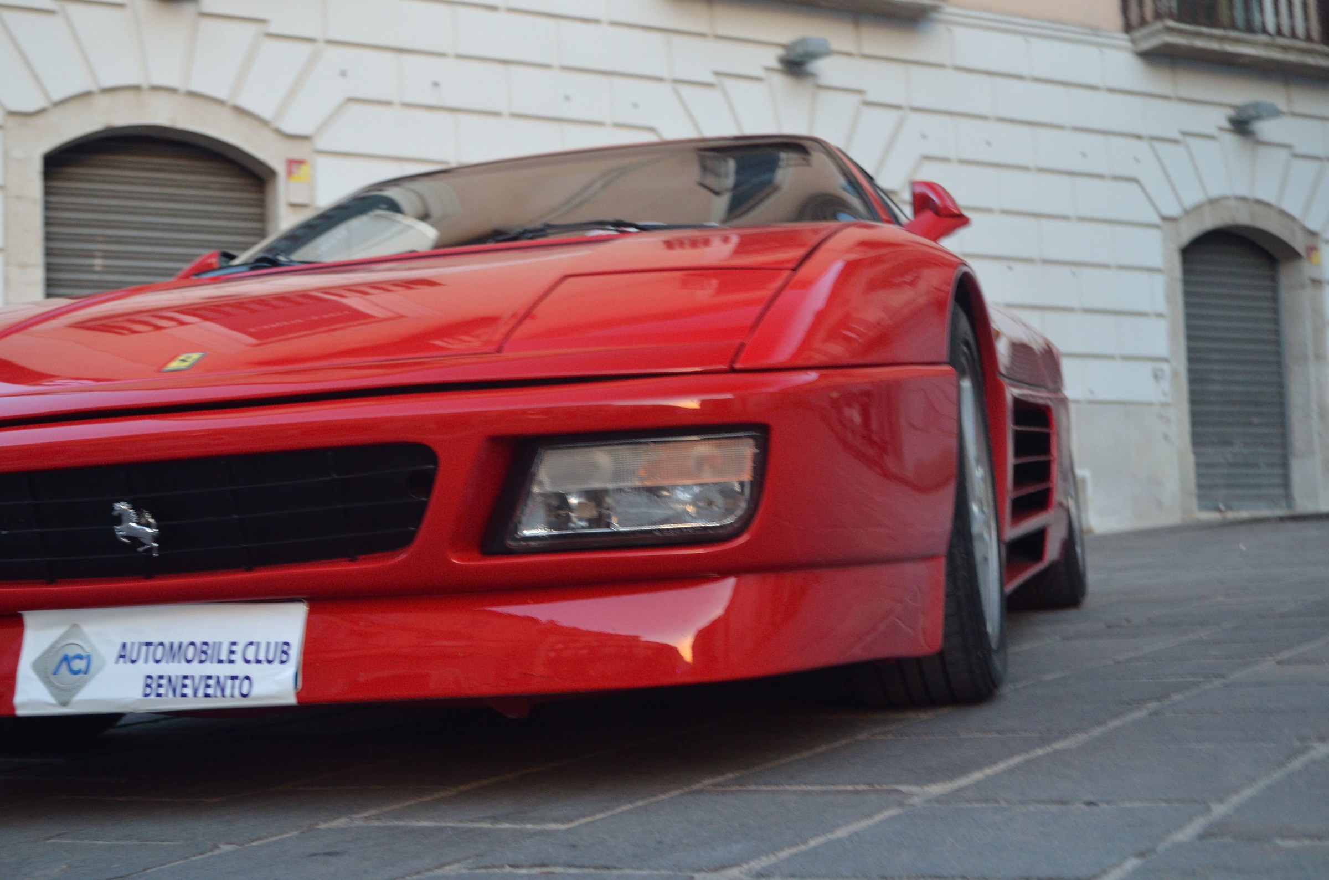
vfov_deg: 26.4
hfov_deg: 39.0
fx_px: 1879
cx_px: 664
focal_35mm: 51
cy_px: 440
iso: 1250
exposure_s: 1/30
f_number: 5
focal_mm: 34
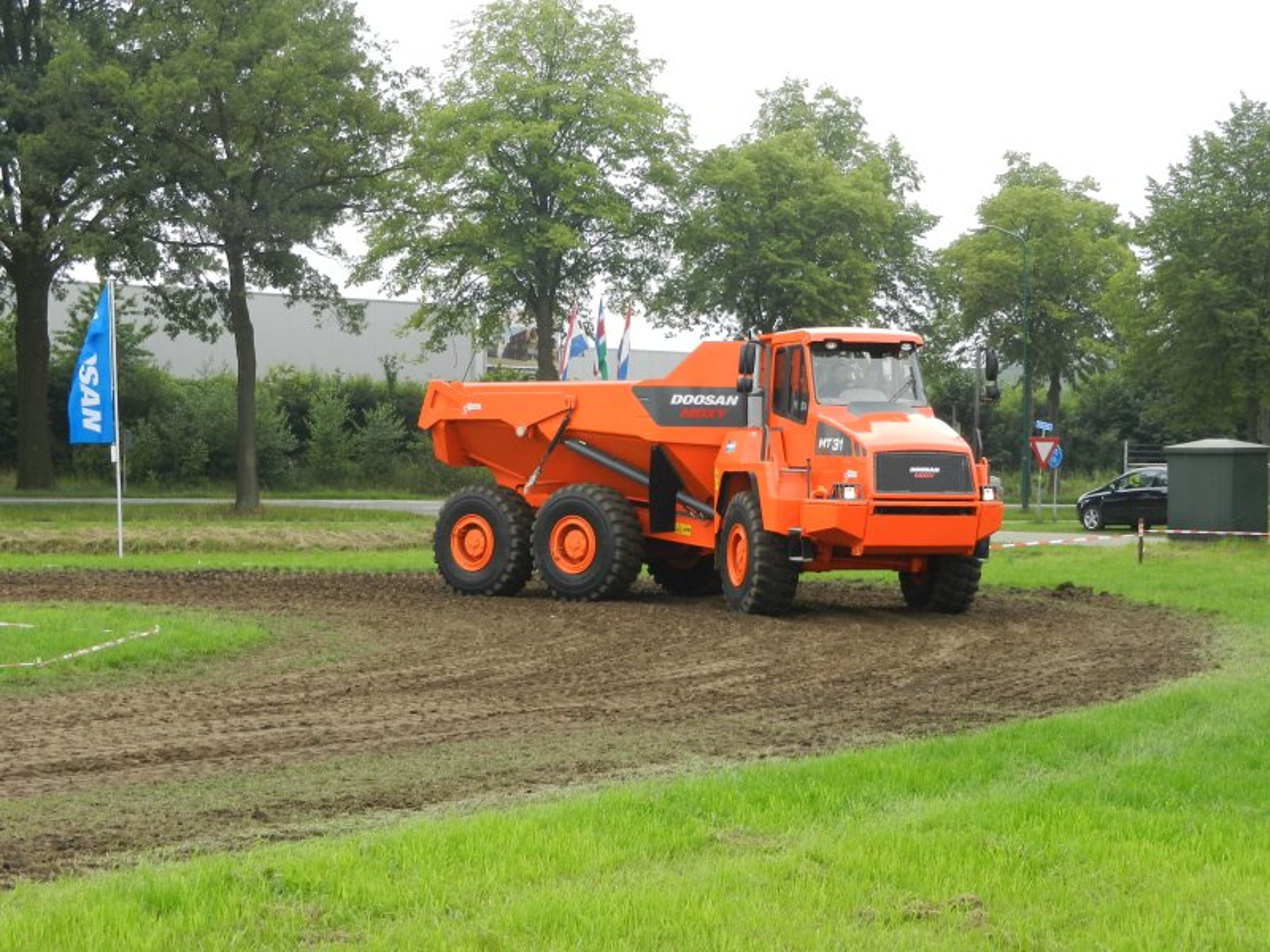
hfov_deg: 28.6
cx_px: 635
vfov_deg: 21.6
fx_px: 2495
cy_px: 476
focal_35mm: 68
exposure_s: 1/320
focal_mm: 12.3
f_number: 4.6
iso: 160
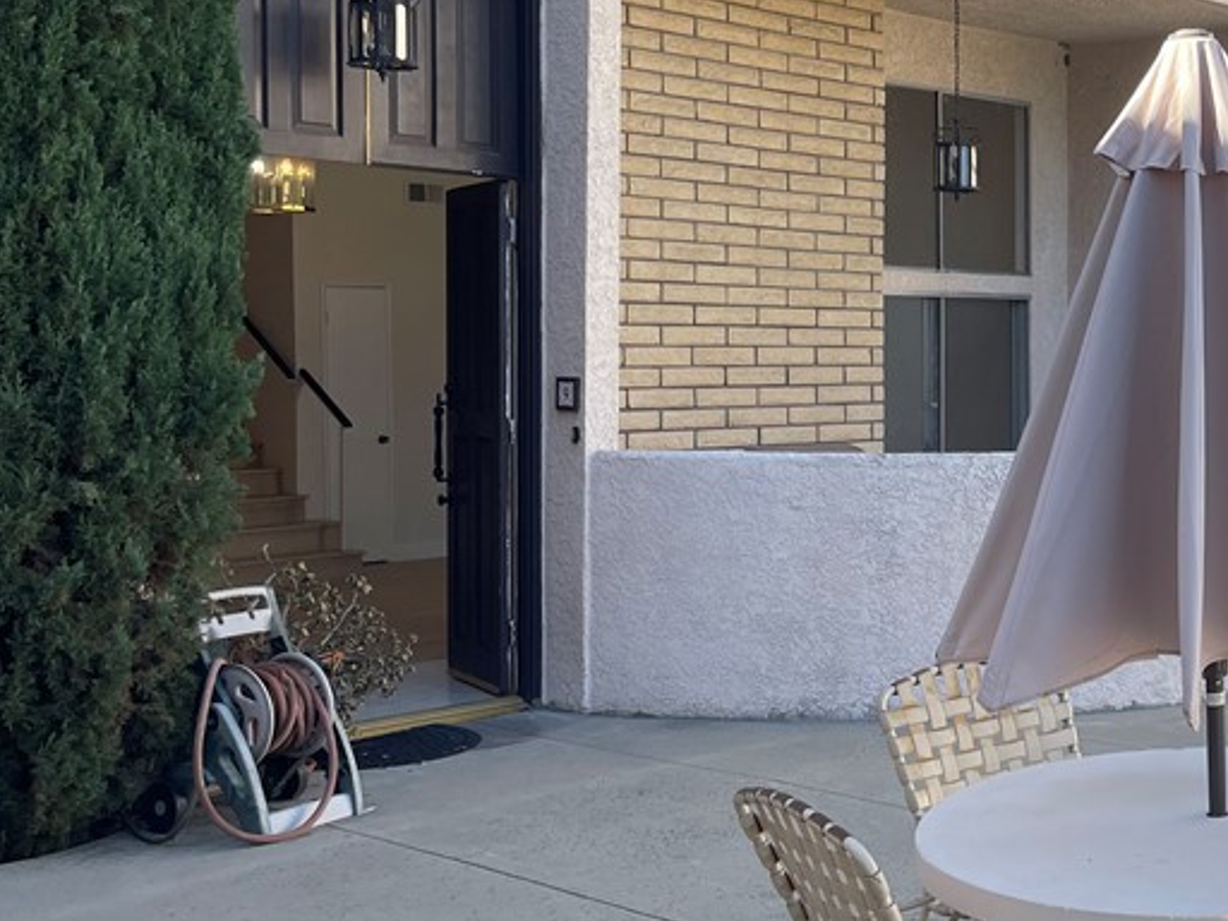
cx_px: 1151
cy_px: 369
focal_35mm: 50
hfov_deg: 35.5
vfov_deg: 29.0
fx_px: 1774
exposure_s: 1/572
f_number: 1.6
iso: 32
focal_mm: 5.1
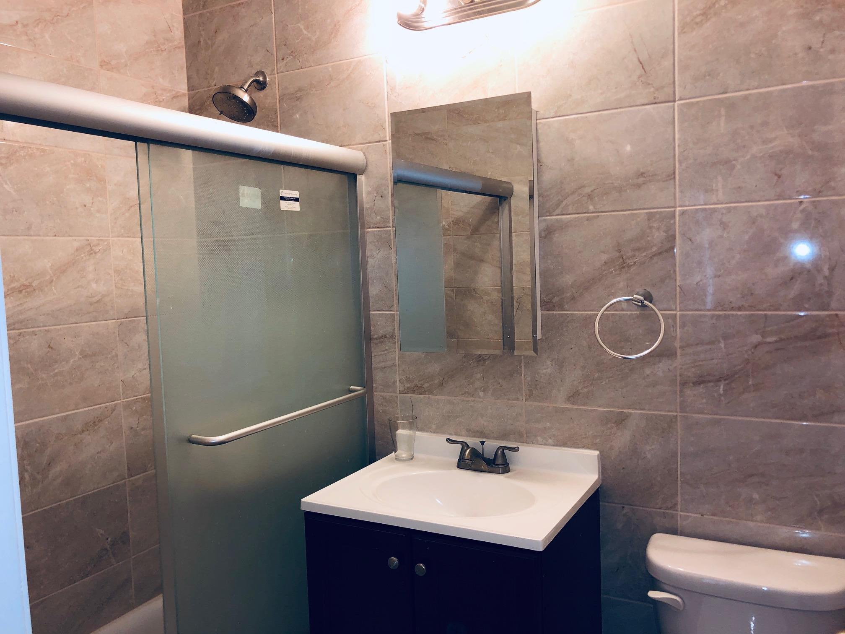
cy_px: 317
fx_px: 683
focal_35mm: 28
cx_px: 422
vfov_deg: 49.7
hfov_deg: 63.4
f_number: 1.8
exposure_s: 1/15
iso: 32
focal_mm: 4
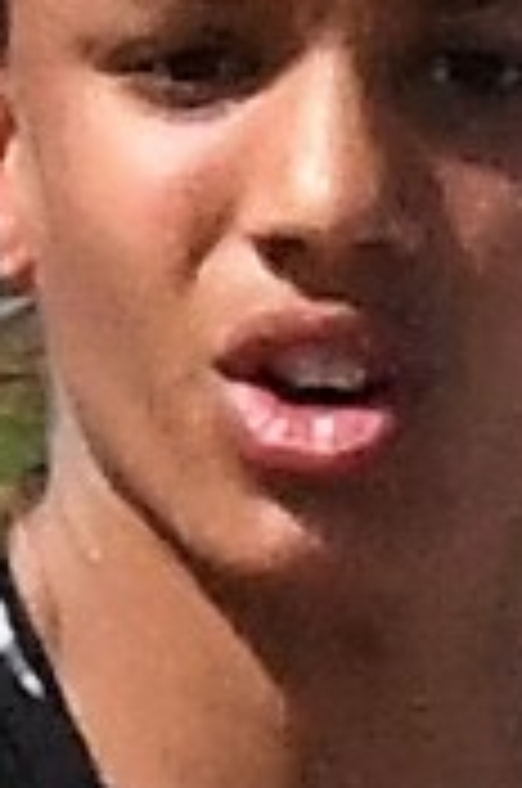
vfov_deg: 5.2
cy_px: 432
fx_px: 8603
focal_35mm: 394
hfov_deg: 3.5
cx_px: 459
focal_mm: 98
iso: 1400
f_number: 16
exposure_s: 1/1250
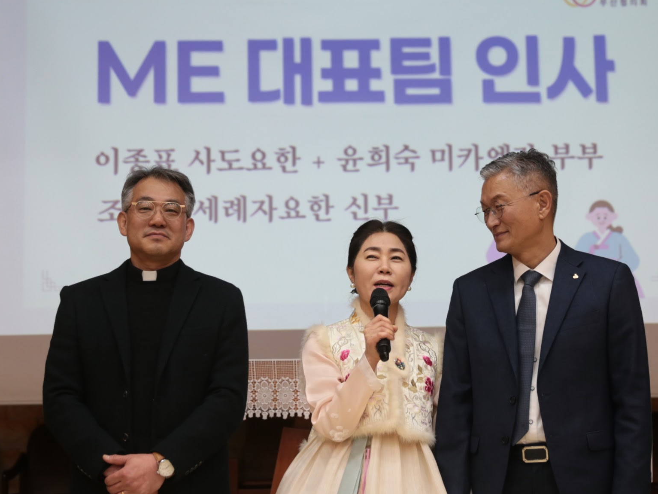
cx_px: 365
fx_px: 1388
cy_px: 247
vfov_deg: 20.2
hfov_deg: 26.7
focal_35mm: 73
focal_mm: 50
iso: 800
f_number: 2.8
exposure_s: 1/250
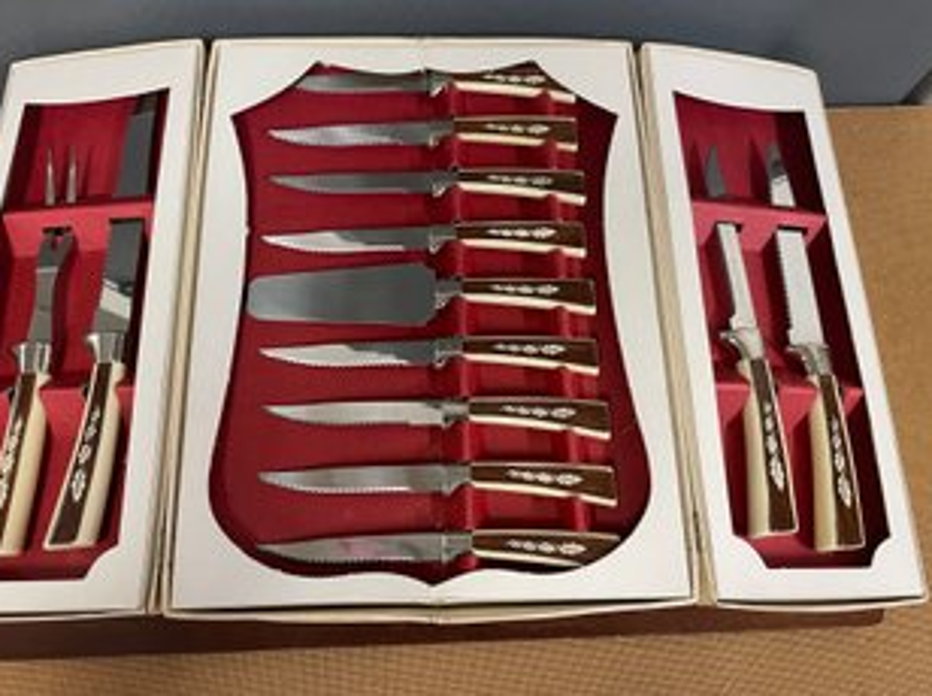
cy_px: 340
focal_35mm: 29
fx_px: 780
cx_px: 437
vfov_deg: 48.1
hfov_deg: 61.7
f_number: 1.6
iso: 200
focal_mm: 4.2
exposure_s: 1/60
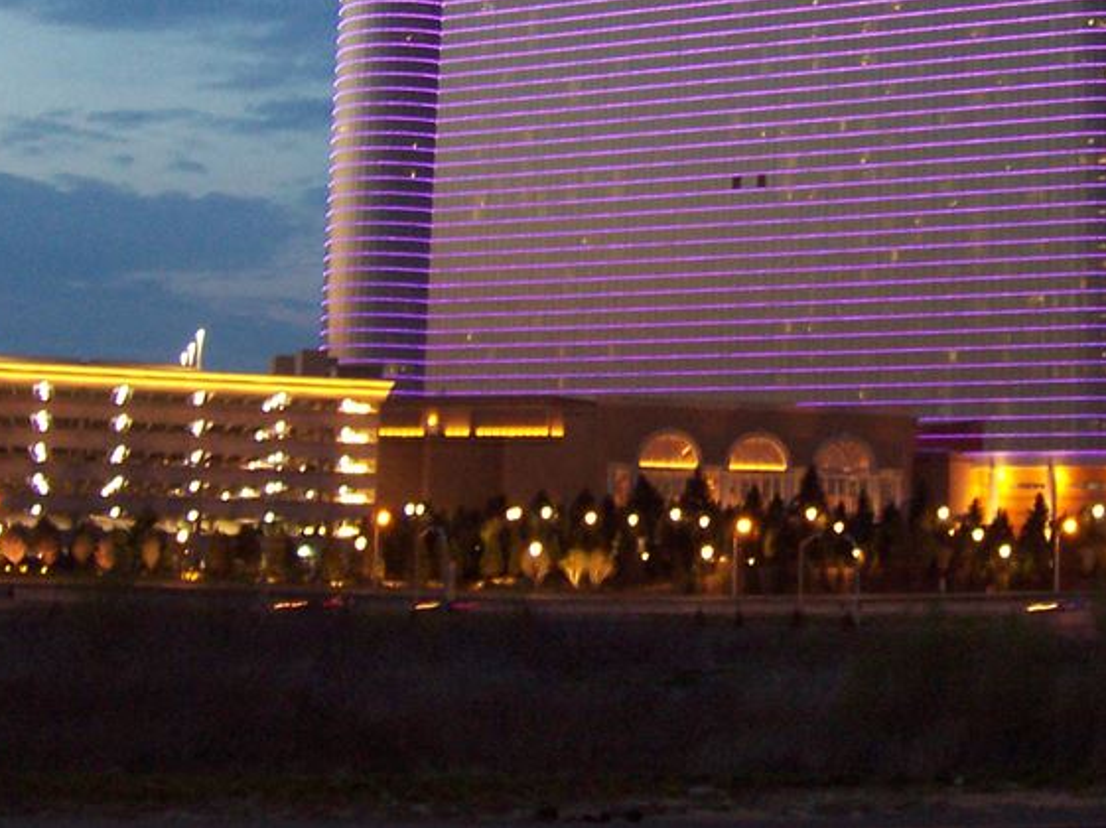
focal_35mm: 66
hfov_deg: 28.9
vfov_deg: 21.8
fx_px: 2107
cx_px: 836
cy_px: 93
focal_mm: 5.6
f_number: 2.8
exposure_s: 1/8
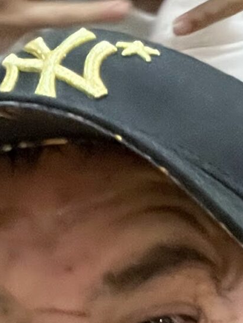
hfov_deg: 10.5
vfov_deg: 14.0
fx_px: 1319
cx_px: 37
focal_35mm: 141
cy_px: 142
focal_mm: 2.71
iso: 640
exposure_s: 1/30
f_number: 2.2
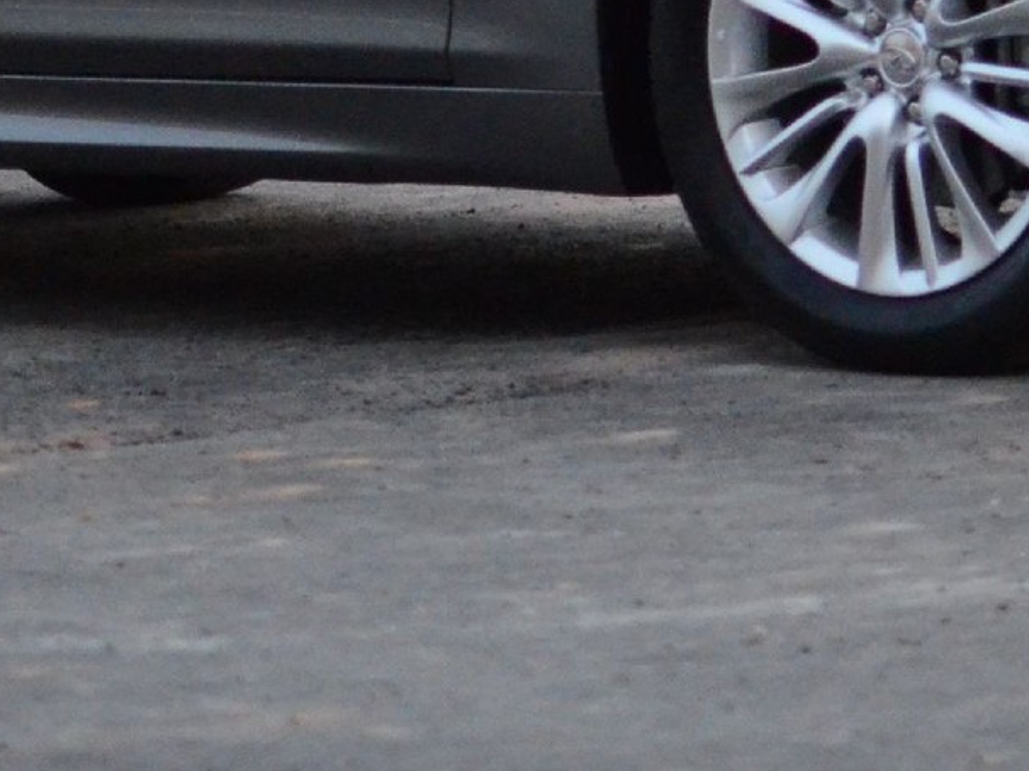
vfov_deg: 7.0
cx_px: 662
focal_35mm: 208
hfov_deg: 9.5
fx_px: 6180
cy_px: -504
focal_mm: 35
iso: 3200
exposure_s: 1/8000
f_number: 1.8
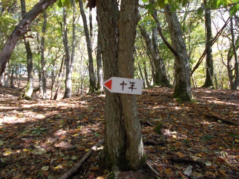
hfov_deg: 67.3
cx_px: 120
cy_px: 90
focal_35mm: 26
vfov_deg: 53.1
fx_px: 180
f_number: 3.2
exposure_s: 1/50
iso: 80
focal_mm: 4.6
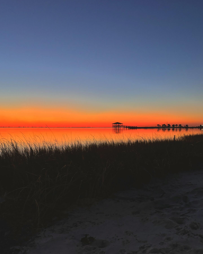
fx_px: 195
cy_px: 140
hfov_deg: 54.9
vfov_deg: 65.9
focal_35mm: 26
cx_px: 103
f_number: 1.78
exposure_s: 1/40
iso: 640
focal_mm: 6.76
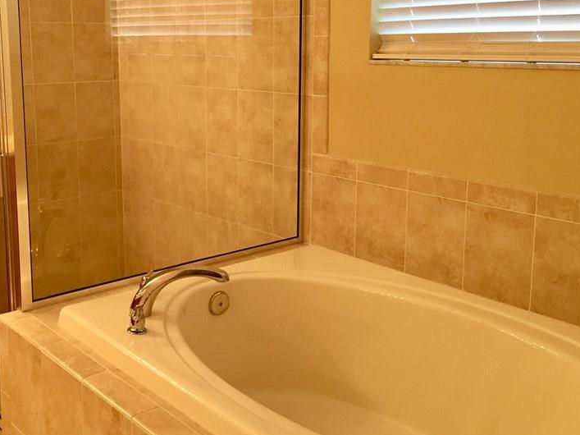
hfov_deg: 44.5
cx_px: 221
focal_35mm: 42
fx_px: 704
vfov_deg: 34.1
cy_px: 158
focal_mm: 4.15
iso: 100
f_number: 2.2
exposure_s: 1/30
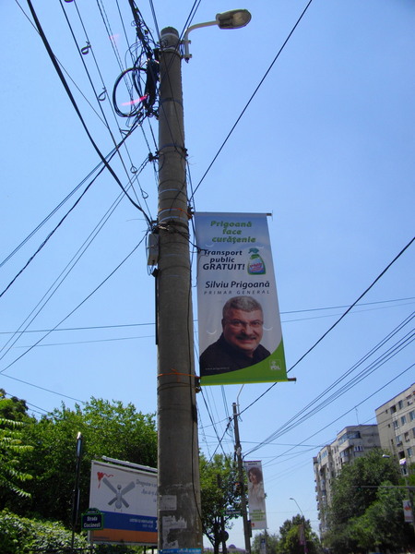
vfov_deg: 56.8
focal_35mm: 32
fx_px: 512
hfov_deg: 44.2
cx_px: 208
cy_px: 277
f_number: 5.5
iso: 100
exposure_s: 1/500
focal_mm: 5.7
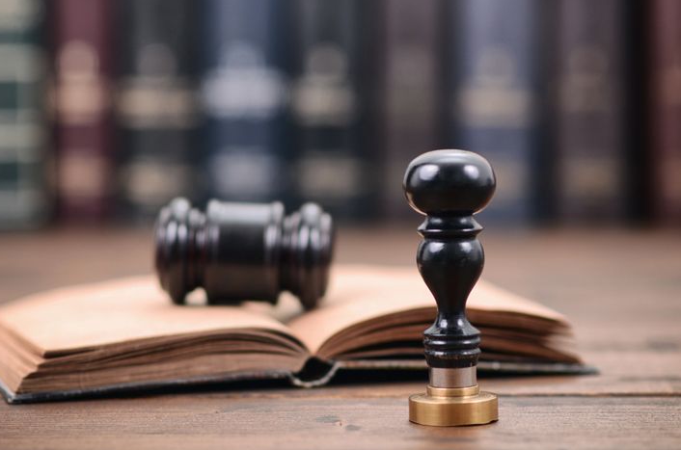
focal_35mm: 145
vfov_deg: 9.4
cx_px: 332
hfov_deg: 14.2
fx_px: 2728
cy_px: 206
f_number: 2.2
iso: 100
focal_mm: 85
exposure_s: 1/250
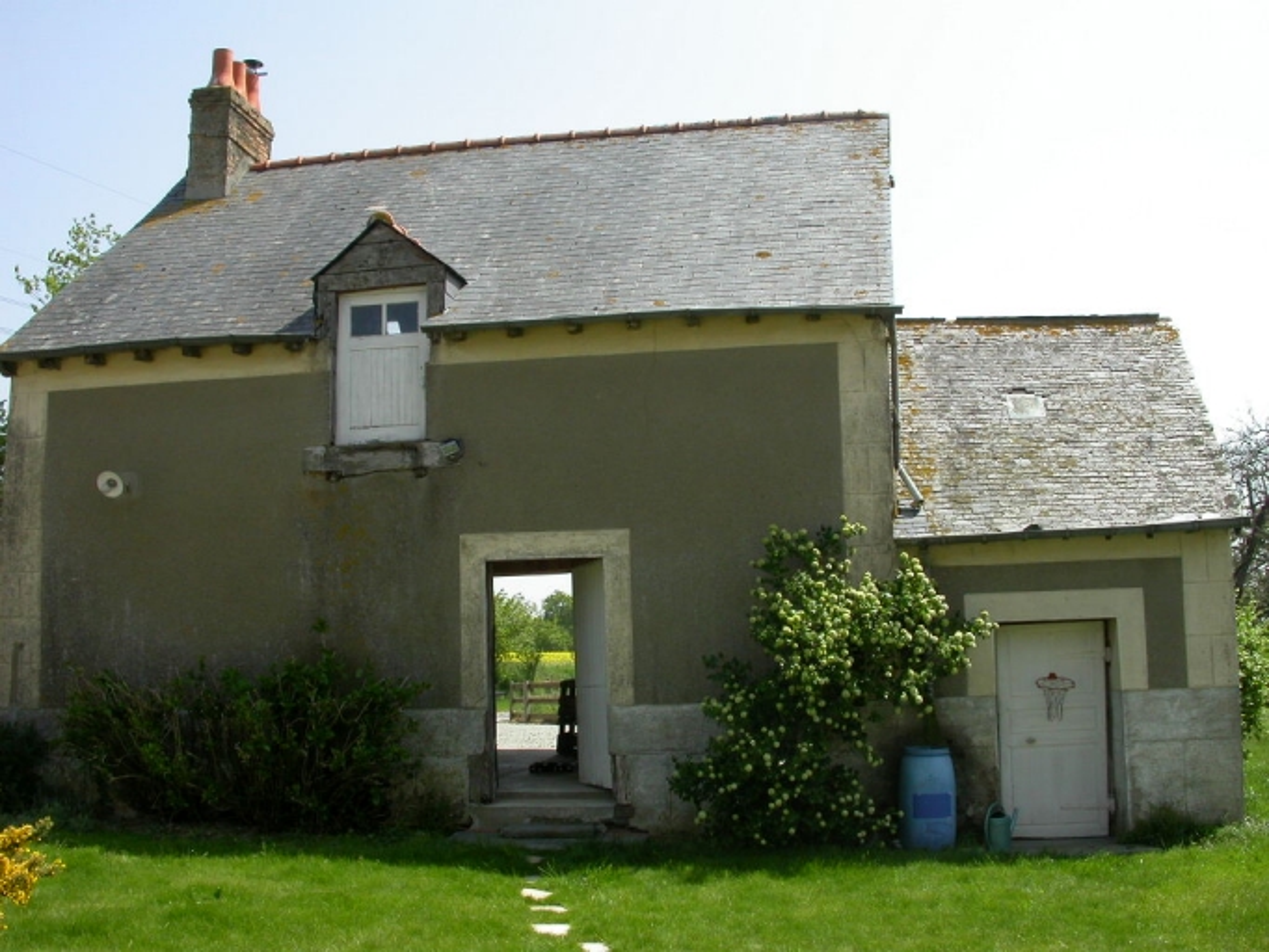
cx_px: 634
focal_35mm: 38
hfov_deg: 49.0
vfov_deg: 37.7
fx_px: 1394
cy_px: 476
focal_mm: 7.85
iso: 100
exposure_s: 1/276
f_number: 6.7
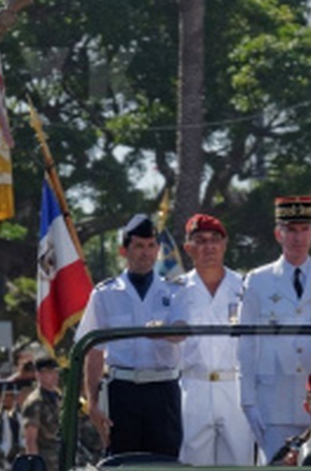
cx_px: 79
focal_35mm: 789
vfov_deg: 2.6
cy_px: 400
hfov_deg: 1.7
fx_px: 10288
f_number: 8
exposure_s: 1/400
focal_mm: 175
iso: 100
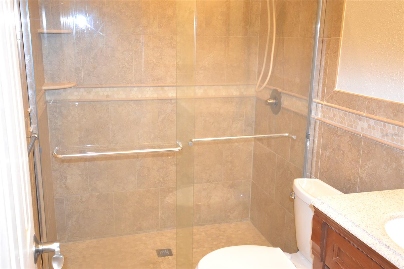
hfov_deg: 53.1
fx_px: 404
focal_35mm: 36
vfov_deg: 36.9
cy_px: 134
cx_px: 202
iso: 2000
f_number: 4.5
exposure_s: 1/60
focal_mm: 24
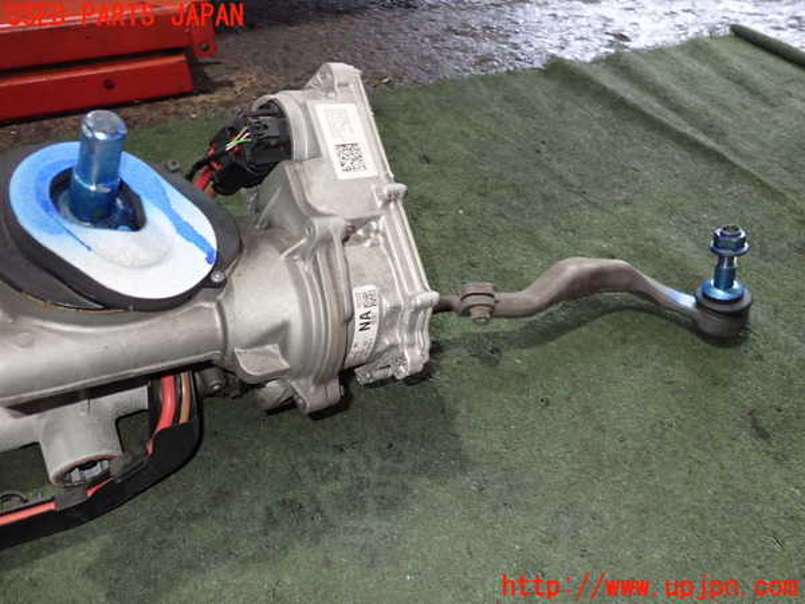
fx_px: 698
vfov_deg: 46.8
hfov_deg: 60.0
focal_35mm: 30
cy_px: 302
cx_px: 402
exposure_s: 1/30
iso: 320
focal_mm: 5.4
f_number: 2.3
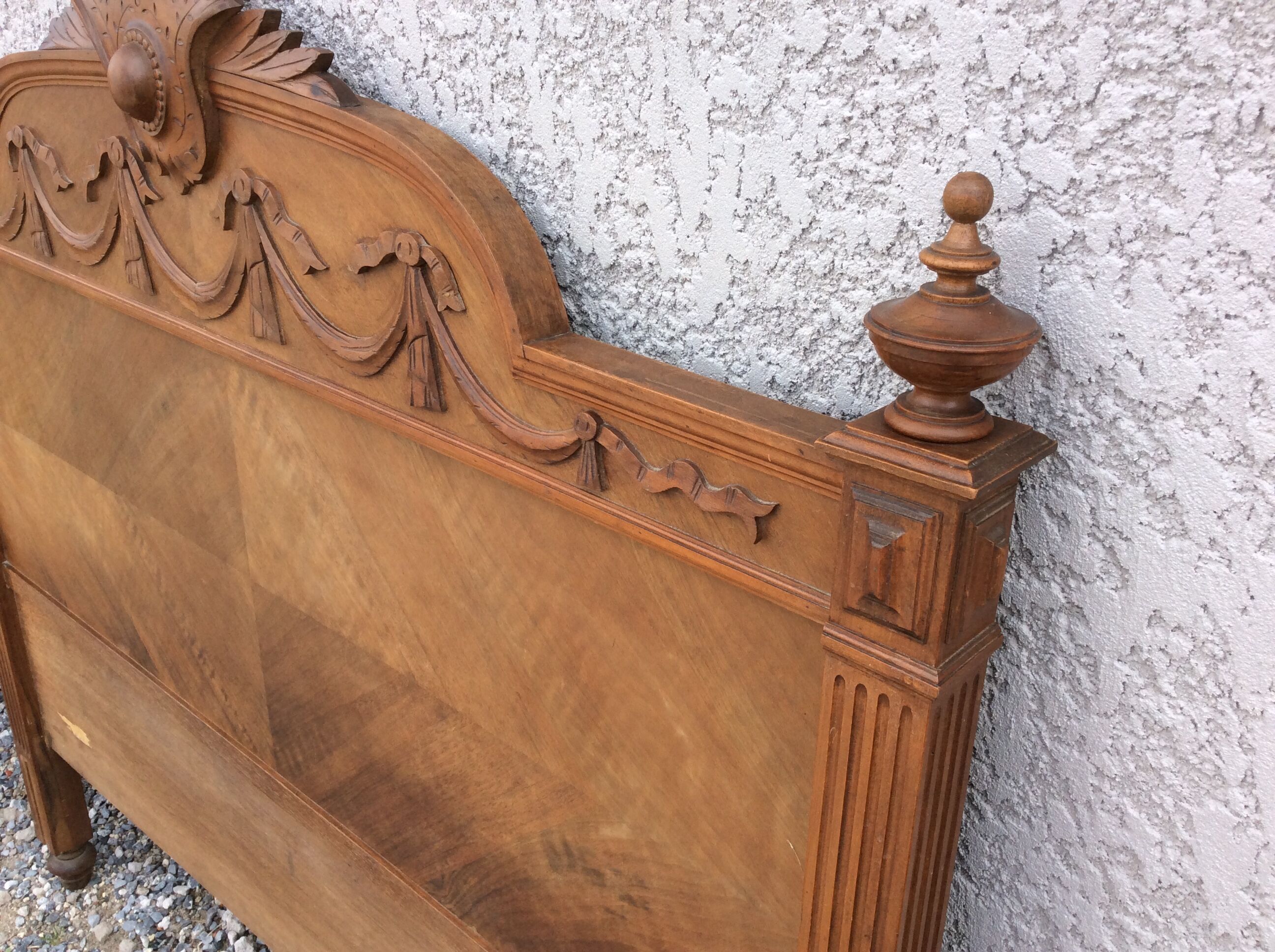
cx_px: 638
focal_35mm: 32
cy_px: 476
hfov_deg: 56.9
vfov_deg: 44.1
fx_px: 1177
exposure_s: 1/325
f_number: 2.4
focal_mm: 3.3
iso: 32
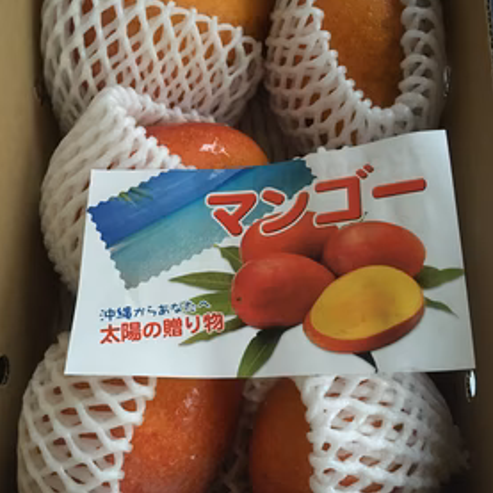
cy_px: 244
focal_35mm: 37
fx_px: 596
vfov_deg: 44.9
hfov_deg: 44.9
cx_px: 235
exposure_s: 1/15
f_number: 2.2
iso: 320
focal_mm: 4.15
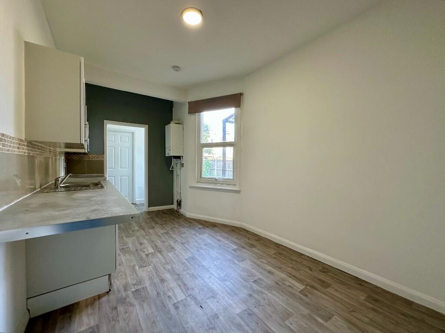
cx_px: 222
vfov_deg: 85.7
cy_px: 166
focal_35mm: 14
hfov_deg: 102.1
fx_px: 180
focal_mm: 2.22
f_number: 2.2
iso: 125
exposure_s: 1/99
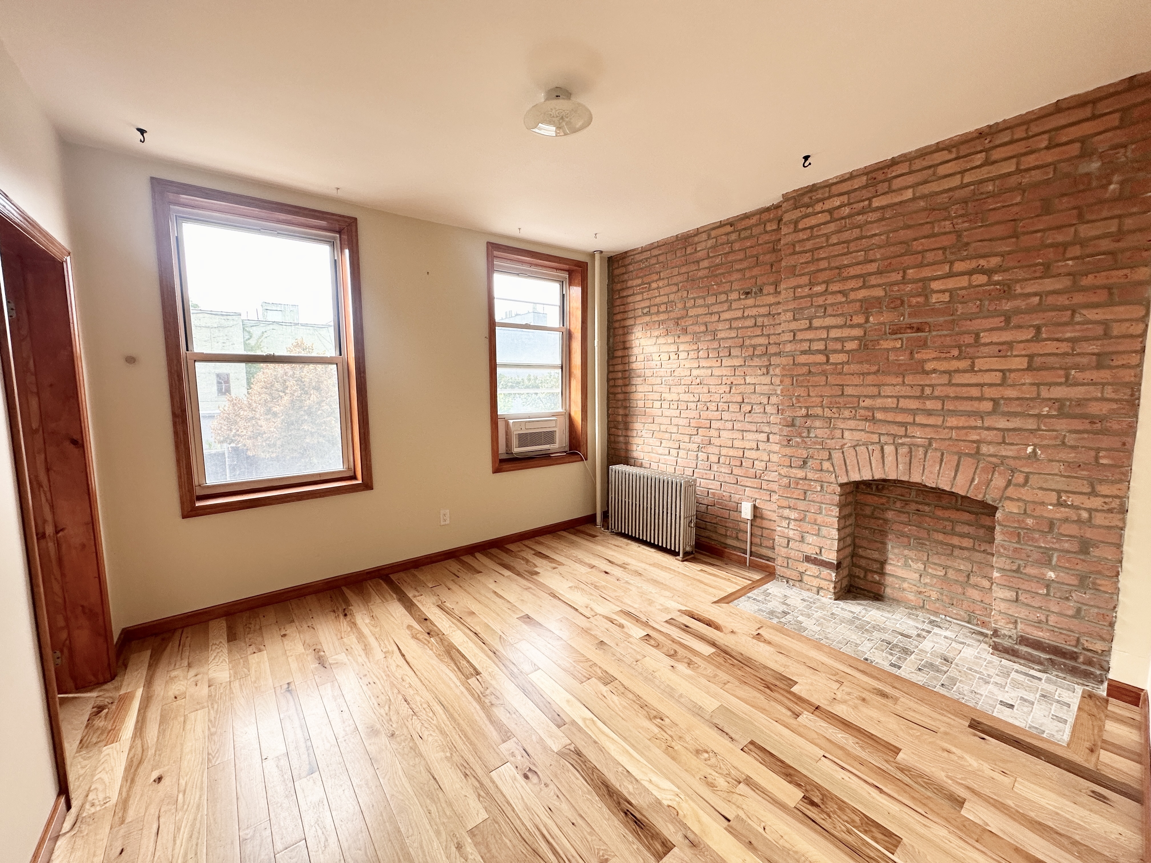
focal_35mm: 14
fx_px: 466
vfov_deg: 85.7
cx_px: 576
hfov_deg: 102.1
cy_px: 432
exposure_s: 1/99
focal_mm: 2.22
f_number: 2.2
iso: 100
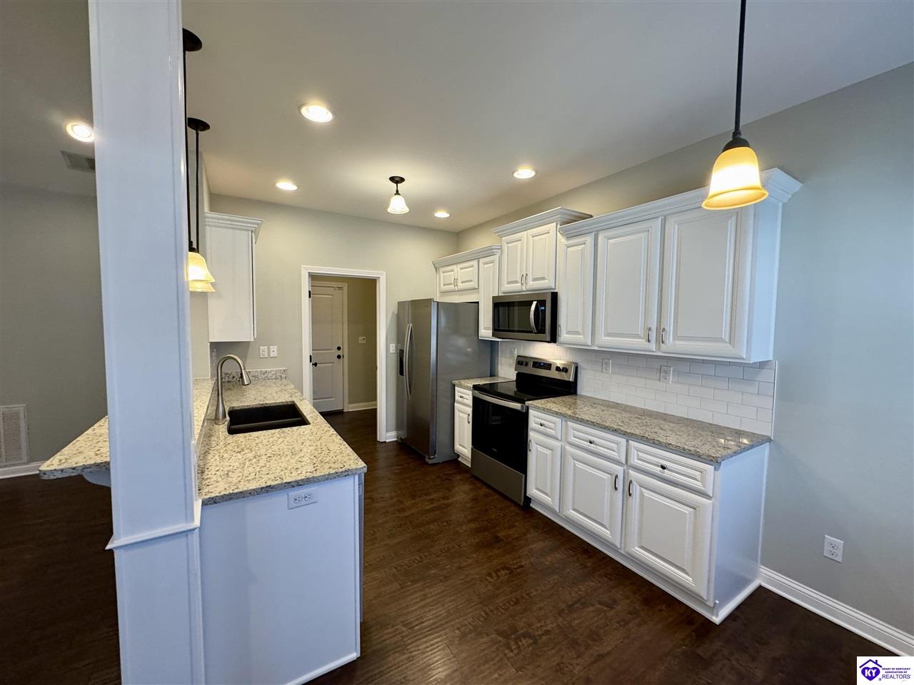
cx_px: 457
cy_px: 342
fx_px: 370
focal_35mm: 14
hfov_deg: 102.1
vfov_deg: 85.7
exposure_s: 1/120
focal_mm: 2.22
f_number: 2.2
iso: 250
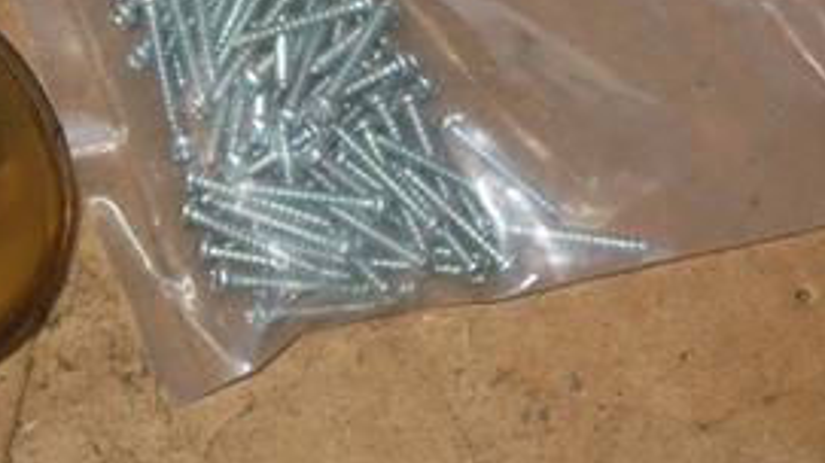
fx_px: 2601
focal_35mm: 119
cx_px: 155
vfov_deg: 10.1
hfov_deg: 17.9
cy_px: 104
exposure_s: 1/60
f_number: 4.3
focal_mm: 11.7
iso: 125
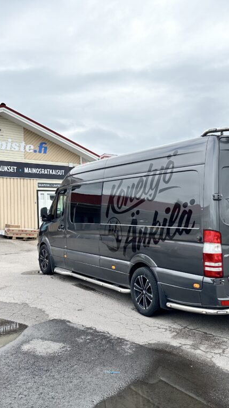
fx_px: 378
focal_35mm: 35
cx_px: 145
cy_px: 204
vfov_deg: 56.6
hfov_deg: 33.5
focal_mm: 6.86
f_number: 1.78
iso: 80
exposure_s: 1/4348
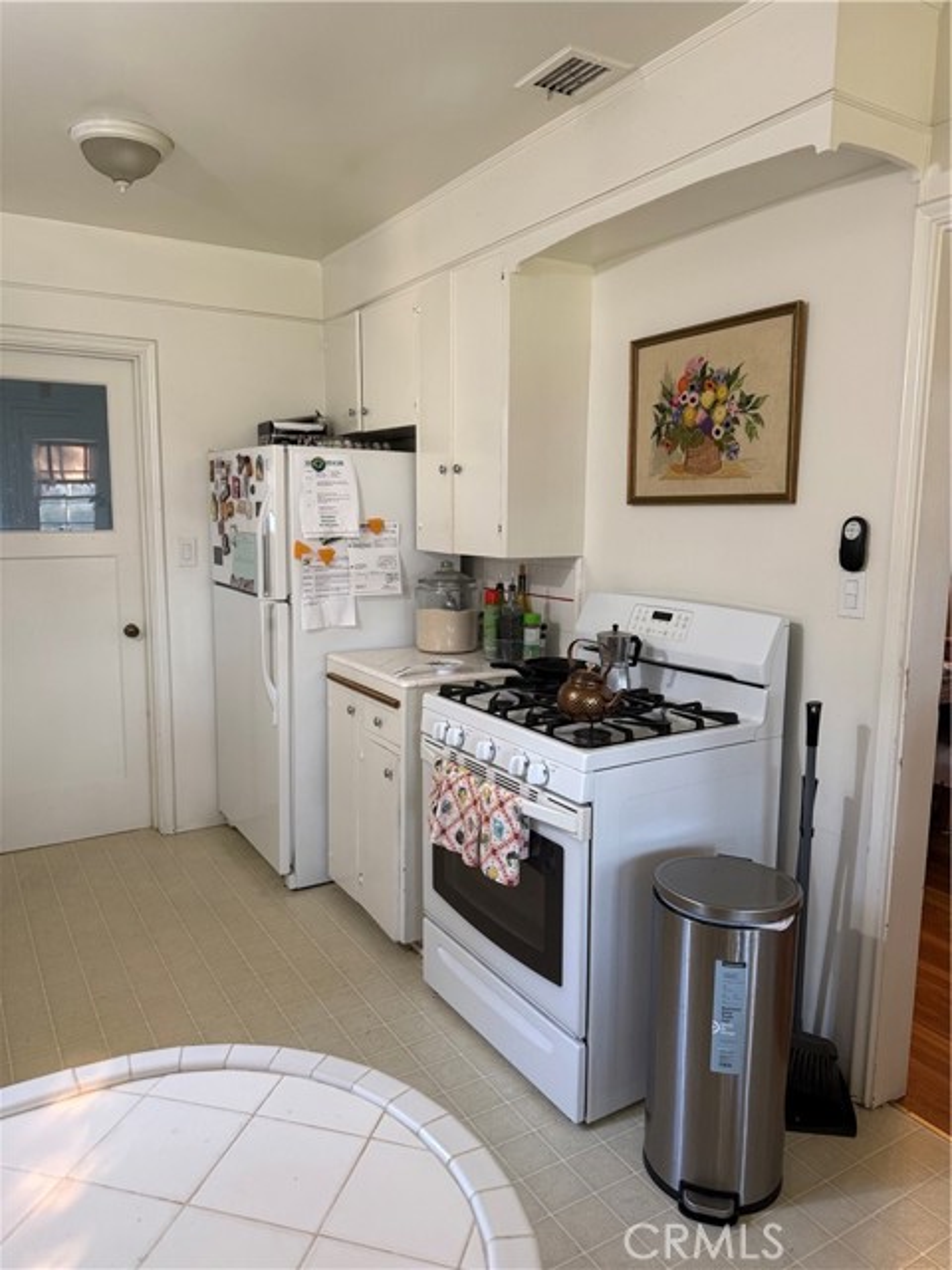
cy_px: 635
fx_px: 880
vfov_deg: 71.6
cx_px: 476
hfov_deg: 56.8
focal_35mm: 24
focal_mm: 6.76
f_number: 1.78
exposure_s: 1/60
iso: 200
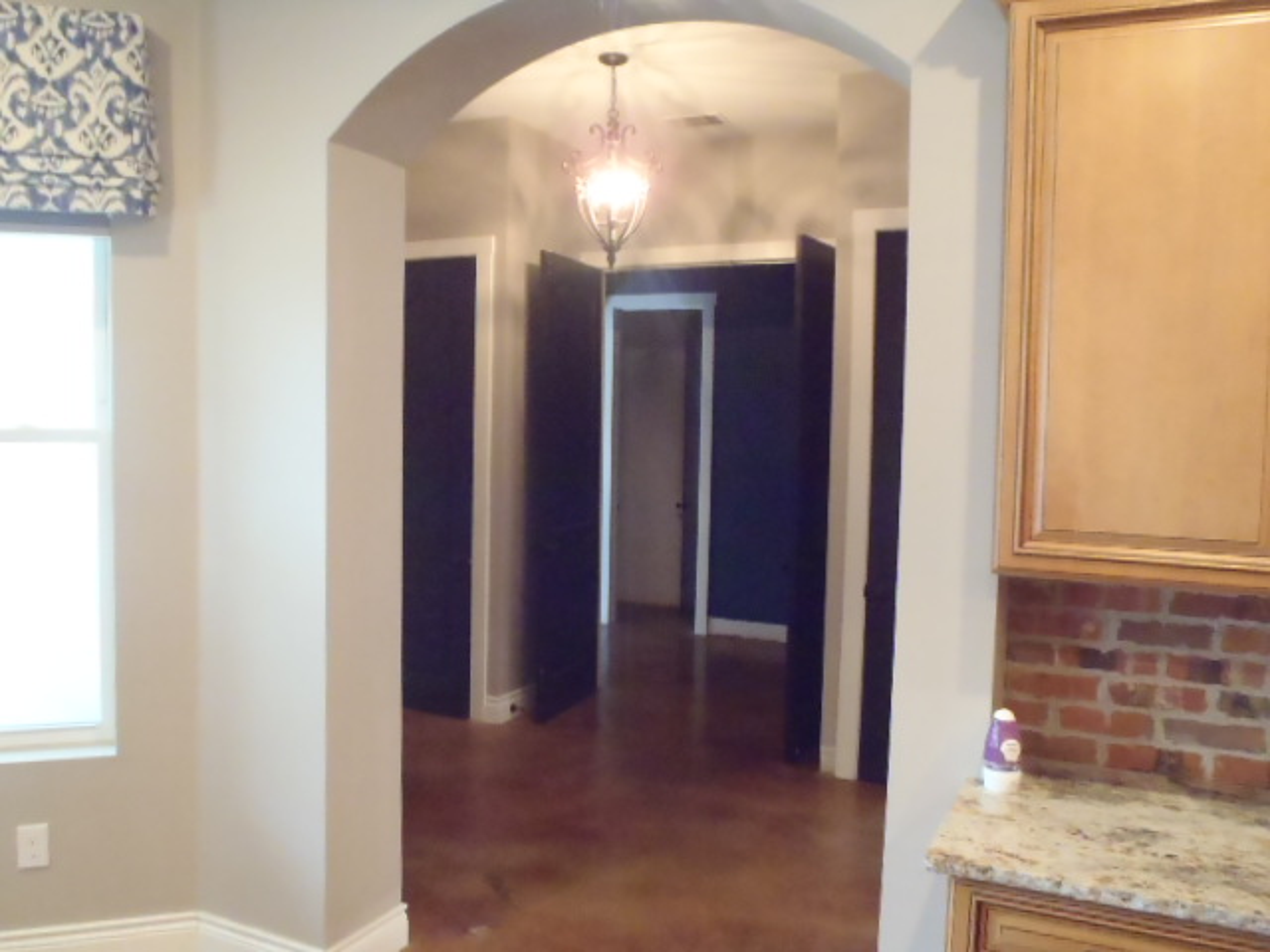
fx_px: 1027
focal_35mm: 28
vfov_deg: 49.7
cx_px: 635
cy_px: 476
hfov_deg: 63.4
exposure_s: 1/15
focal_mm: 5
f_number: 3.9
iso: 800
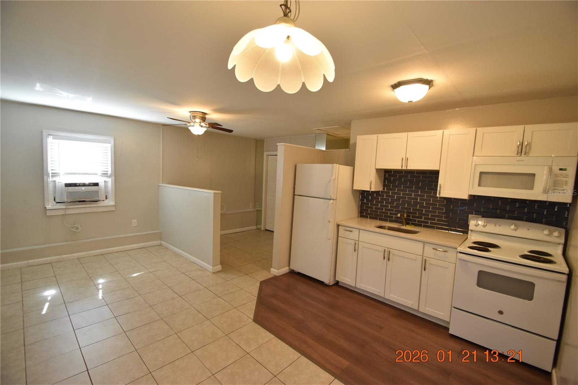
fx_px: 241
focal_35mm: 15
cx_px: 289
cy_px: 192
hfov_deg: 100.4
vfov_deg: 77.3
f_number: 3.5
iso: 800
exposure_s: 1/60
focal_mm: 10
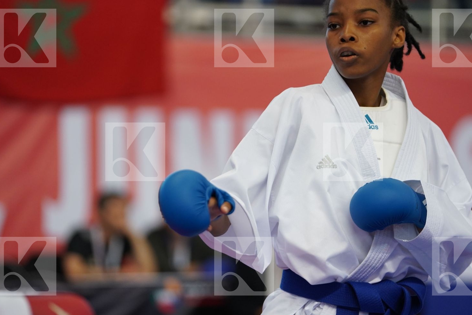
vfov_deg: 6.5
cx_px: 244
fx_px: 2779
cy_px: 152
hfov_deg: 9.7
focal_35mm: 212
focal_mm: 173
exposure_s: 1/1000
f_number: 2.8
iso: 2000
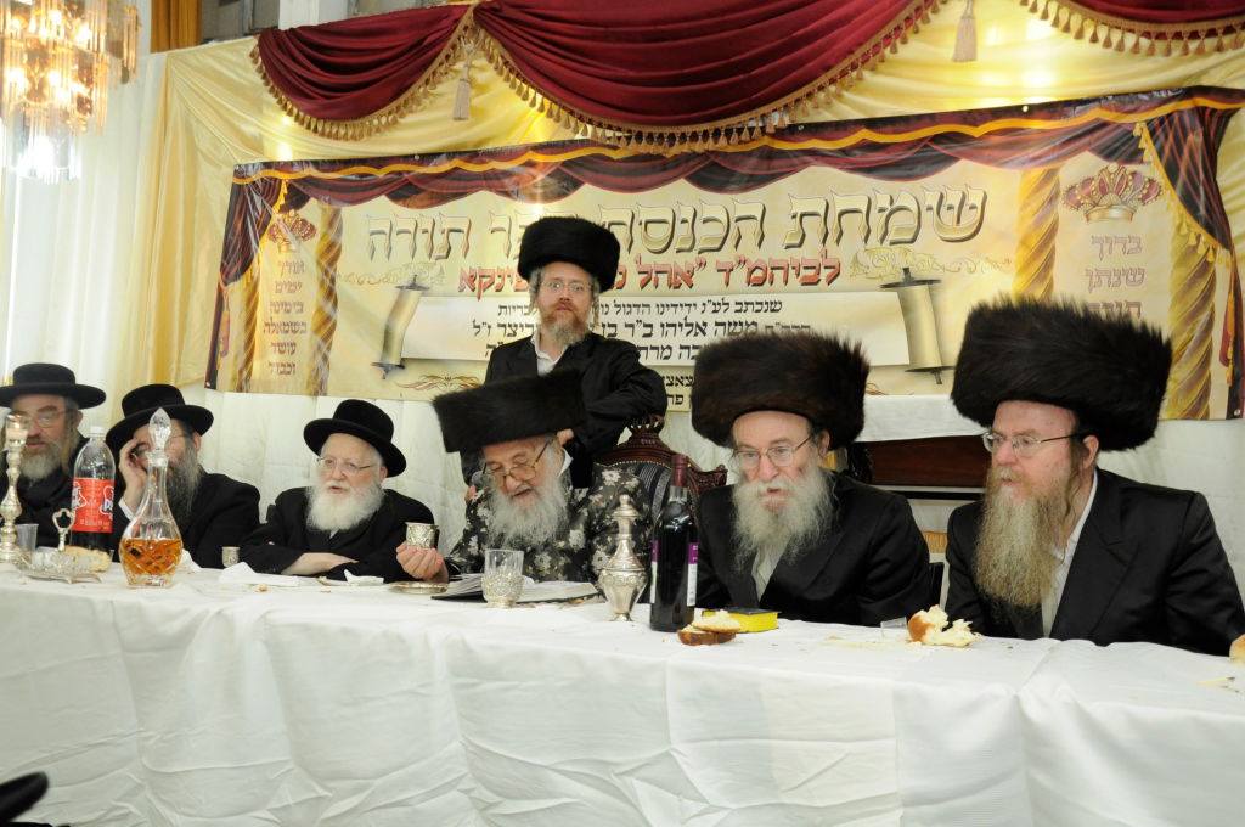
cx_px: 622
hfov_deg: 51.3
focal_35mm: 38
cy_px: 414
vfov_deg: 35.4
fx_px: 1295
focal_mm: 25
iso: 800
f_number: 6.3
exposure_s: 1/80
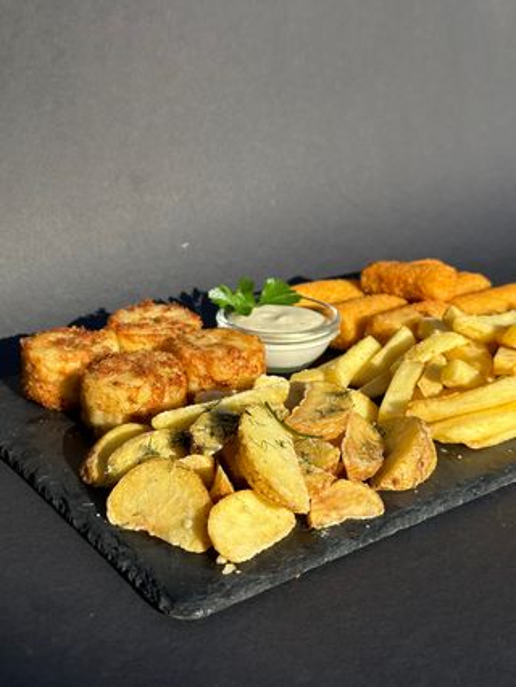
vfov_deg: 39.6
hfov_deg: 30.3
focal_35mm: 48
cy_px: 344
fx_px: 953
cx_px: 258
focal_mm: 6.86
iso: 64
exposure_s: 1/4367
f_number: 1.78
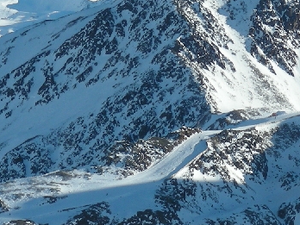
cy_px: 72
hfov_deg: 5.4
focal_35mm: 366
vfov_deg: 4.1
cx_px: 395
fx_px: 3172
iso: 50
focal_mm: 18.9
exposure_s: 1/321
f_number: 5.6
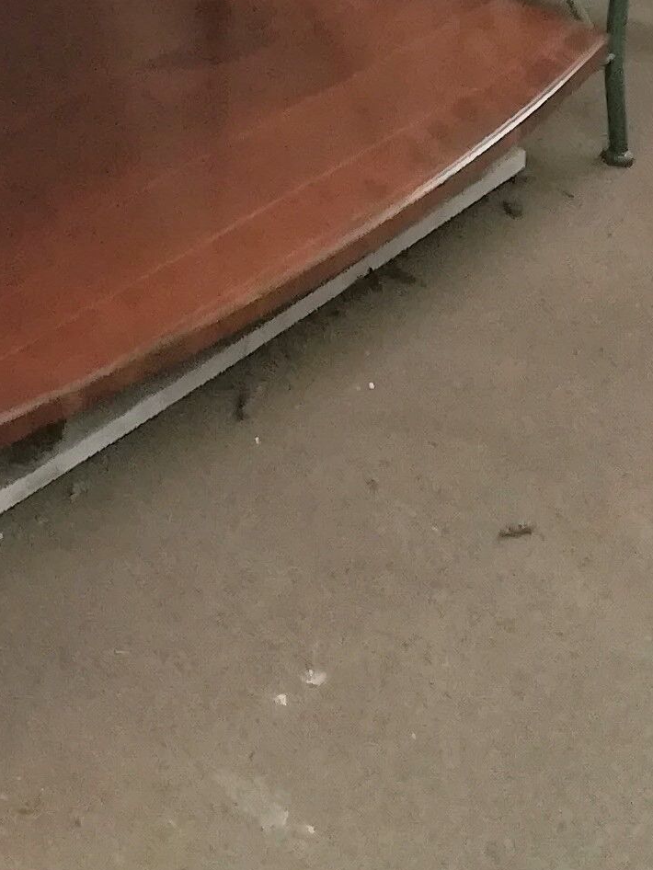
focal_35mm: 109
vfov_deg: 15.0
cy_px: -824
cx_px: -504
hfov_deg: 12.5
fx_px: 2740
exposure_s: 1/33.3
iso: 160
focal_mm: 3.83
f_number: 2.2
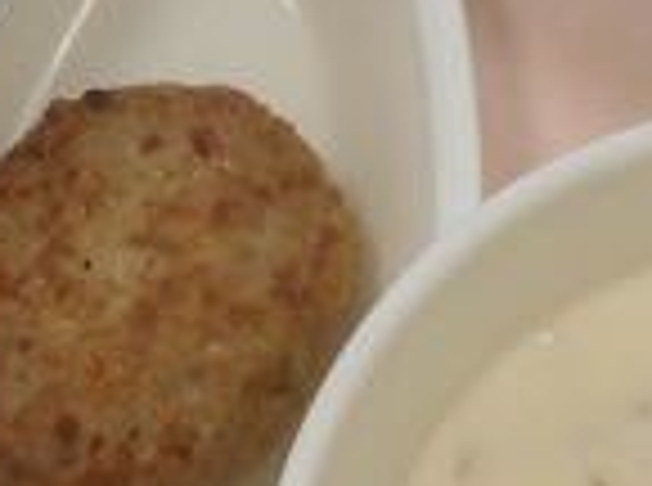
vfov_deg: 13.8
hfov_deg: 18.3
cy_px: 315
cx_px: 182
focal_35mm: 107
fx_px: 2010
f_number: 3.7
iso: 160
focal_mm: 4.5
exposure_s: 1/30
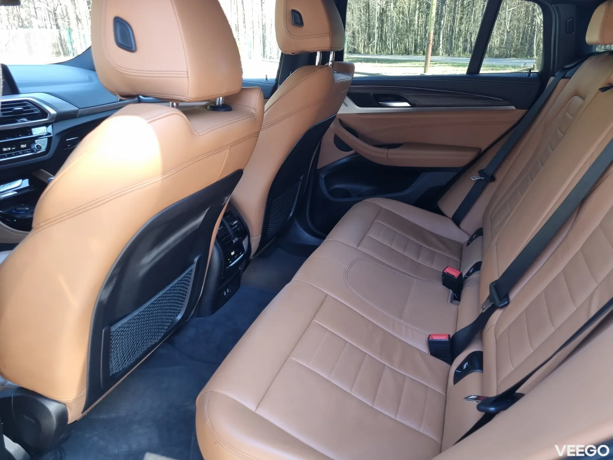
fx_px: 460
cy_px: 230
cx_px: 306
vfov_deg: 53.1
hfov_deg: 67.3
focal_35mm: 26
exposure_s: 1/120
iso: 200
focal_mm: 5.4
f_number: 1.8
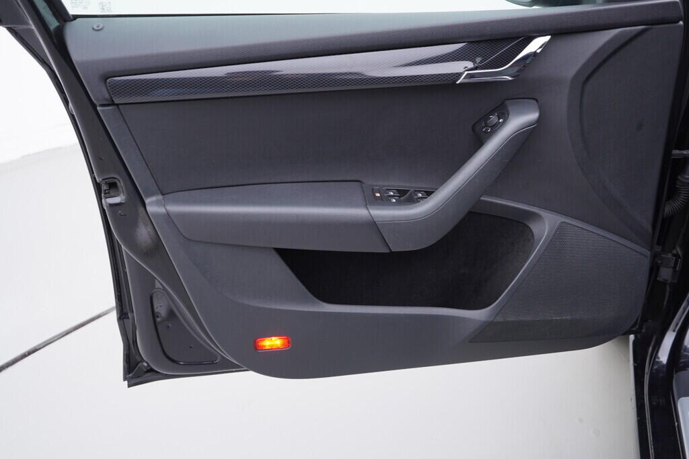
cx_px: 344
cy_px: 230
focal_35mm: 36
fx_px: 689
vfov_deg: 36.9
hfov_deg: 53.1
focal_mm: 24
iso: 125
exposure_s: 1/40
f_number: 3.2
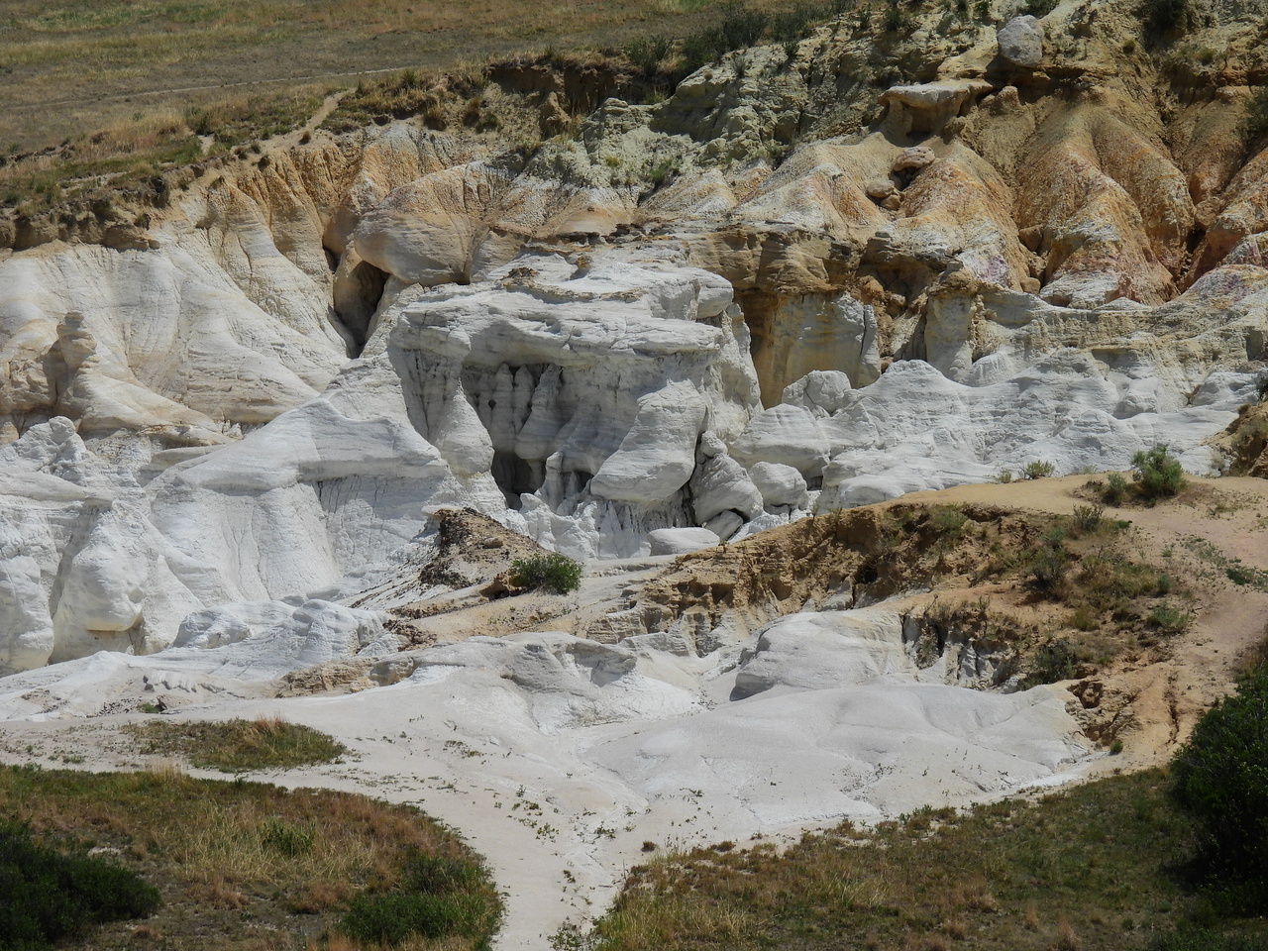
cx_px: 634
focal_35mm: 200
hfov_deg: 9.9
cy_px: 476
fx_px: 7326
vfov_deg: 7.4
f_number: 4.5
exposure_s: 1/1600
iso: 100
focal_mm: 35.7
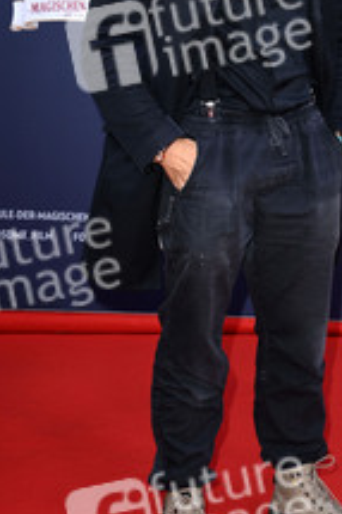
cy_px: 155
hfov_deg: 12.6
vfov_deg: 18.9
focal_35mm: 108
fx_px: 1541
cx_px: 258
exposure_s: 1/250
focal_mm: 58
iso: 640
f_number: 5.6
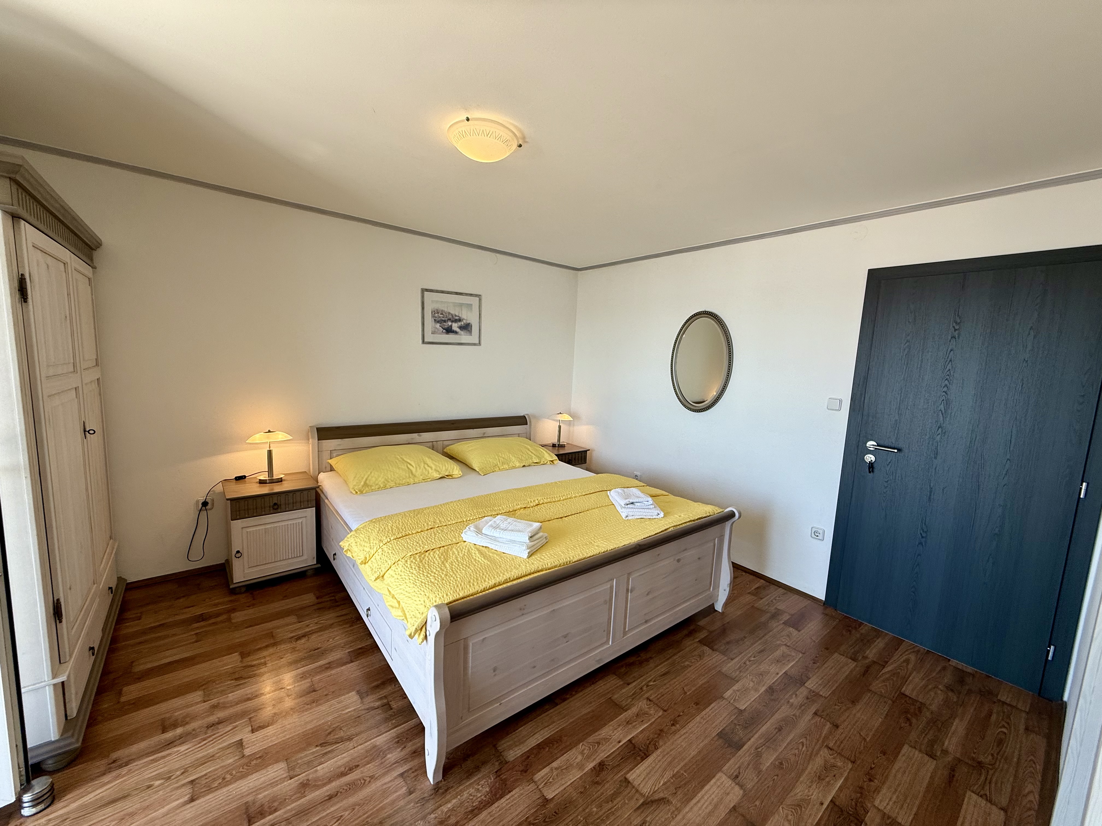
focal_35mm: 14
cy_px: 413
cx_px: 551
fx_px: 446
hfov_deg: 102.1
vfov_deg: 85.7
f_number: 2.2
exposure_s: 1/120
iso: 50
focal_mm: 2.22
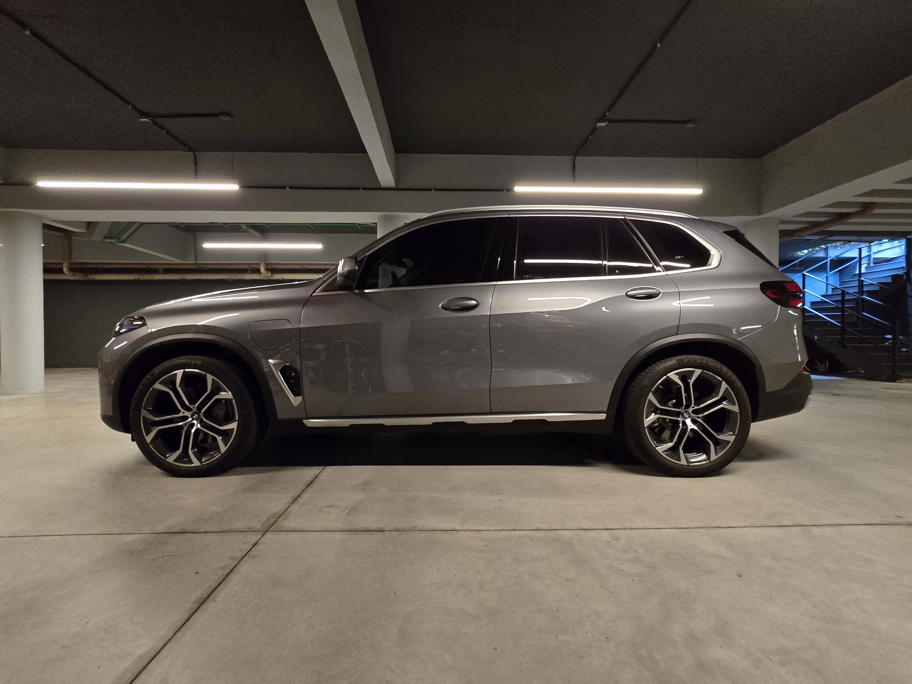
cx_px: 456
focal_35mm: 13
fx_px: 343
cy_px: 342
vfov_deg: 89.9
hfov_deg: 106.2
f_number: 2.2
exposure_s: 1/60
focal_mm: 2.2
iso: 1000
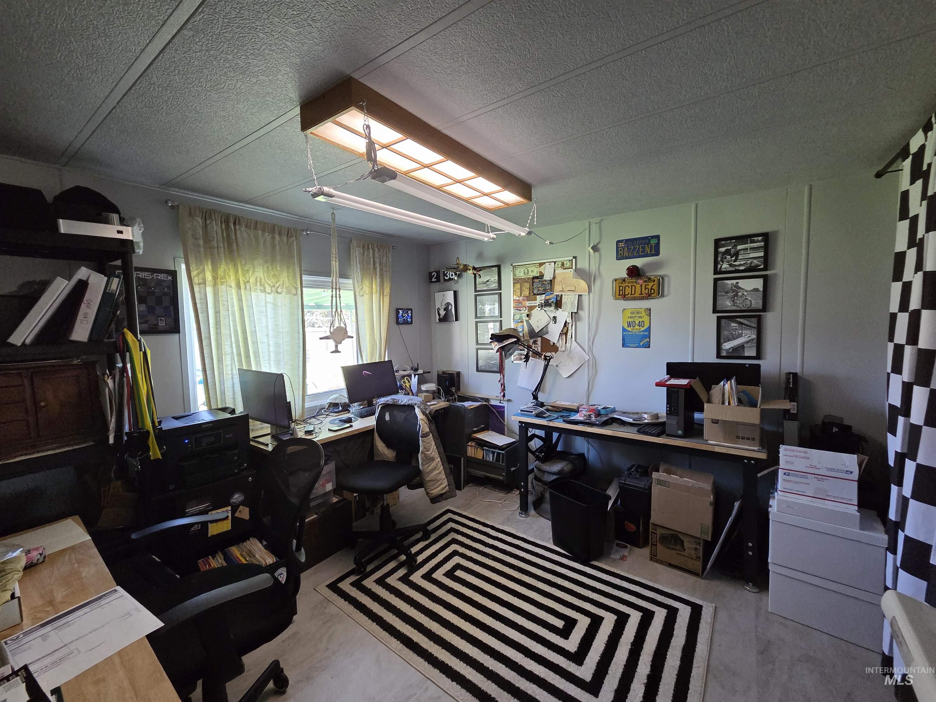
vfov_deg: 89.9
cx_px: 468
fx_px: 352
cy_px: 351
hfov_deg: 106.2
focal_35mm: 13
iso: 800
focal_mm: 2.2
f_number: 2.2
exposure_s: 1/60
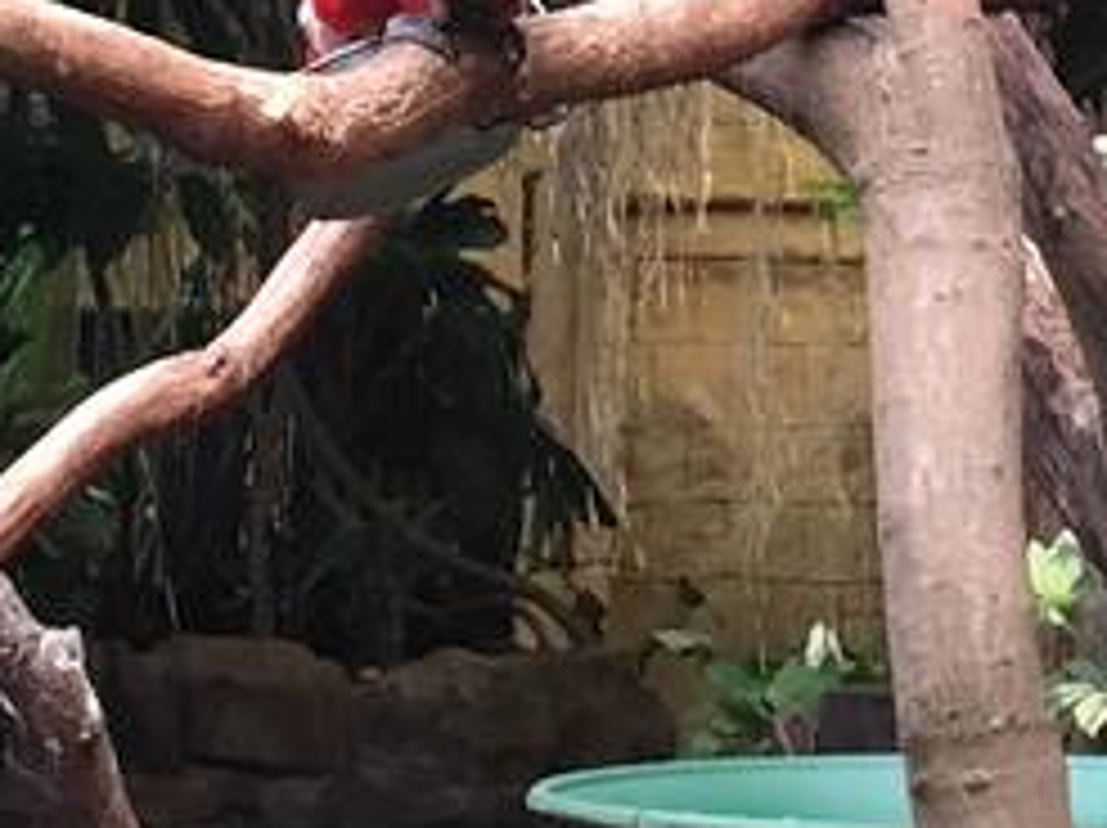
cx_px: 567
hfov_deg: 10.5
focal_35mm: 189
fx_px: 6038
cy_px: -594
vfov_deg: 7.6
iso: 32
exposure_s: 1/30
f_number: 2.2
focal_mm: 4.15
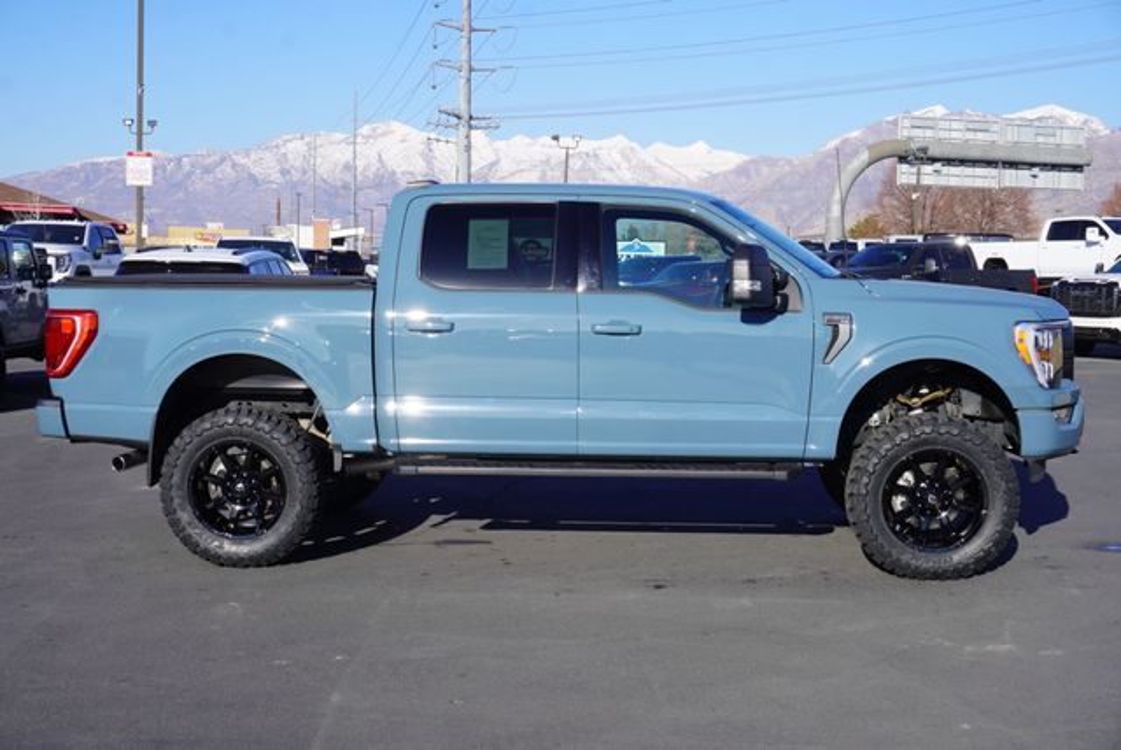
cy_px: 375
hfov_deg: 41.1
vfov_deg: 28.1
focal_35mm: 48
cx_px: 560
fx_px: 1496
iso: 100
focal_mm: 32
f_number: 11
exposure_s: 1/125
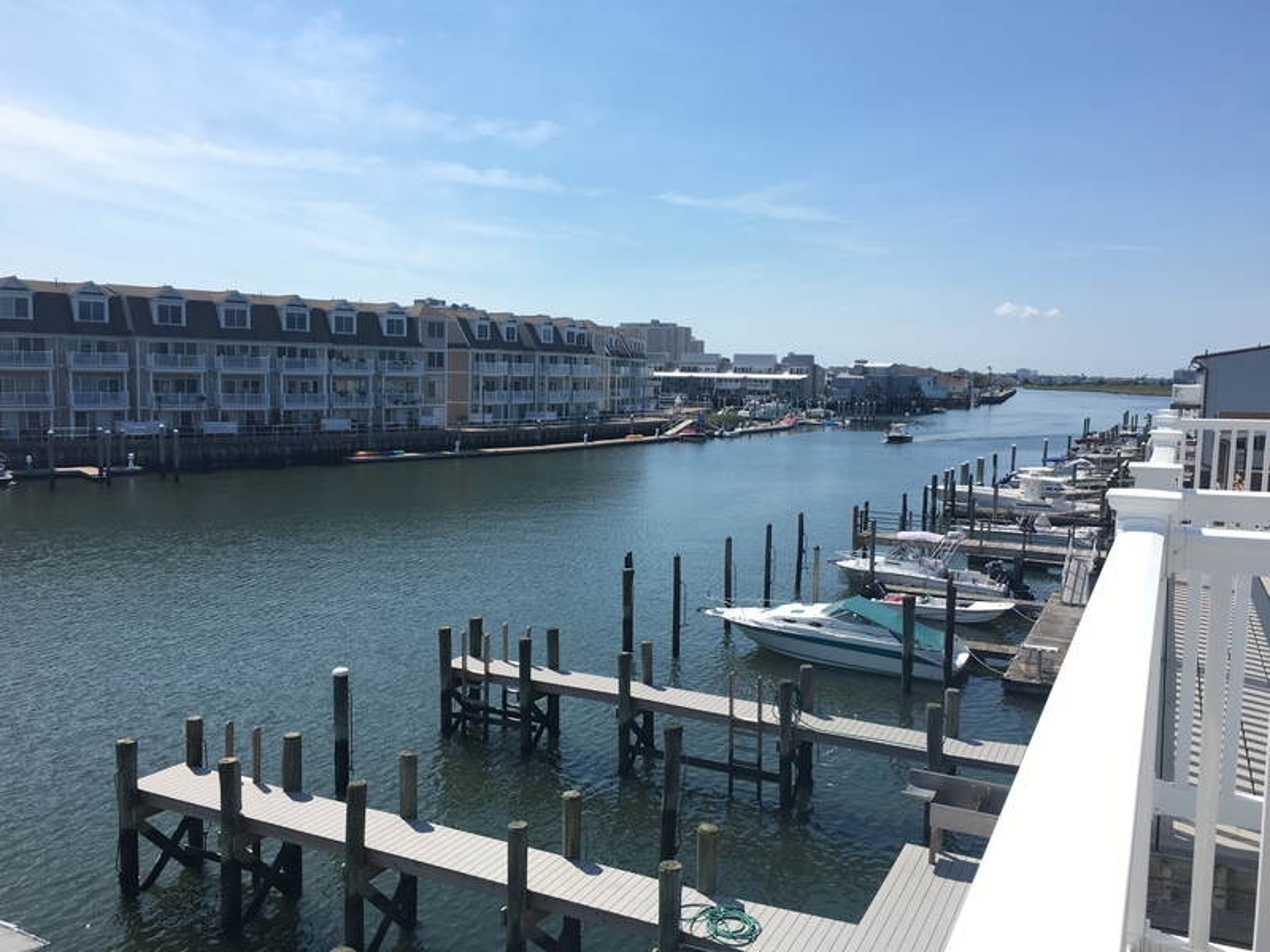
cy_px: 476
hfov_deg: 61.7
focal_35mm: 29
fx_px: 1064
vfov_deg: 48.2
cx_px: 635
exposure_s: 1/1538
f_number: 2.2
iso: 25
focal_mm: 4.15
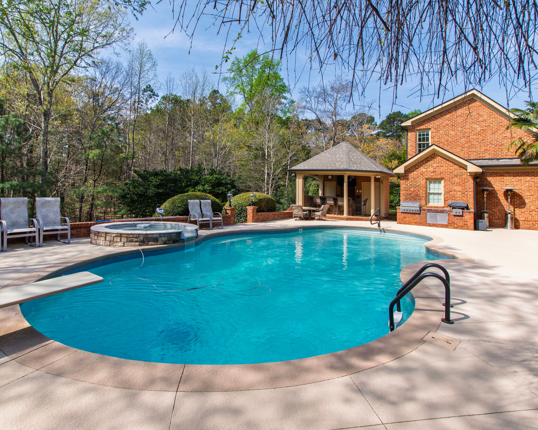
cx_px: 251
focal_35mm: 17
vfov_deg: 77.0
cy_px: 216
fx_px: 271
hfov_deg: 89.5
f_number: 8
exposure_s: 1/125
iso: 100
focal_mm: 10
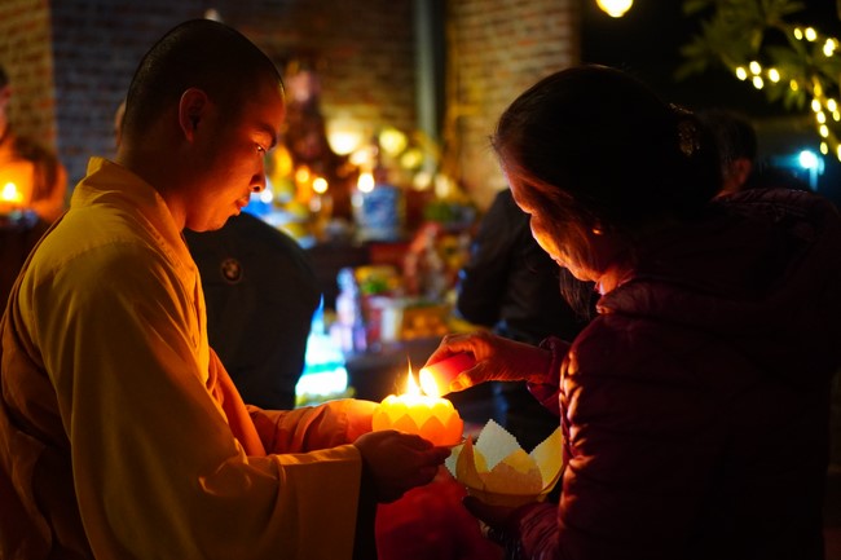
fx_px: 1226
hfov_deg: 37.9
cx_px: 420
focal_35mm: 52
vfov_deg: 25.7
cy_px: 280
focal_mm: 35
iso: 3200
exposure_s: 1/50
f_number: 1.8
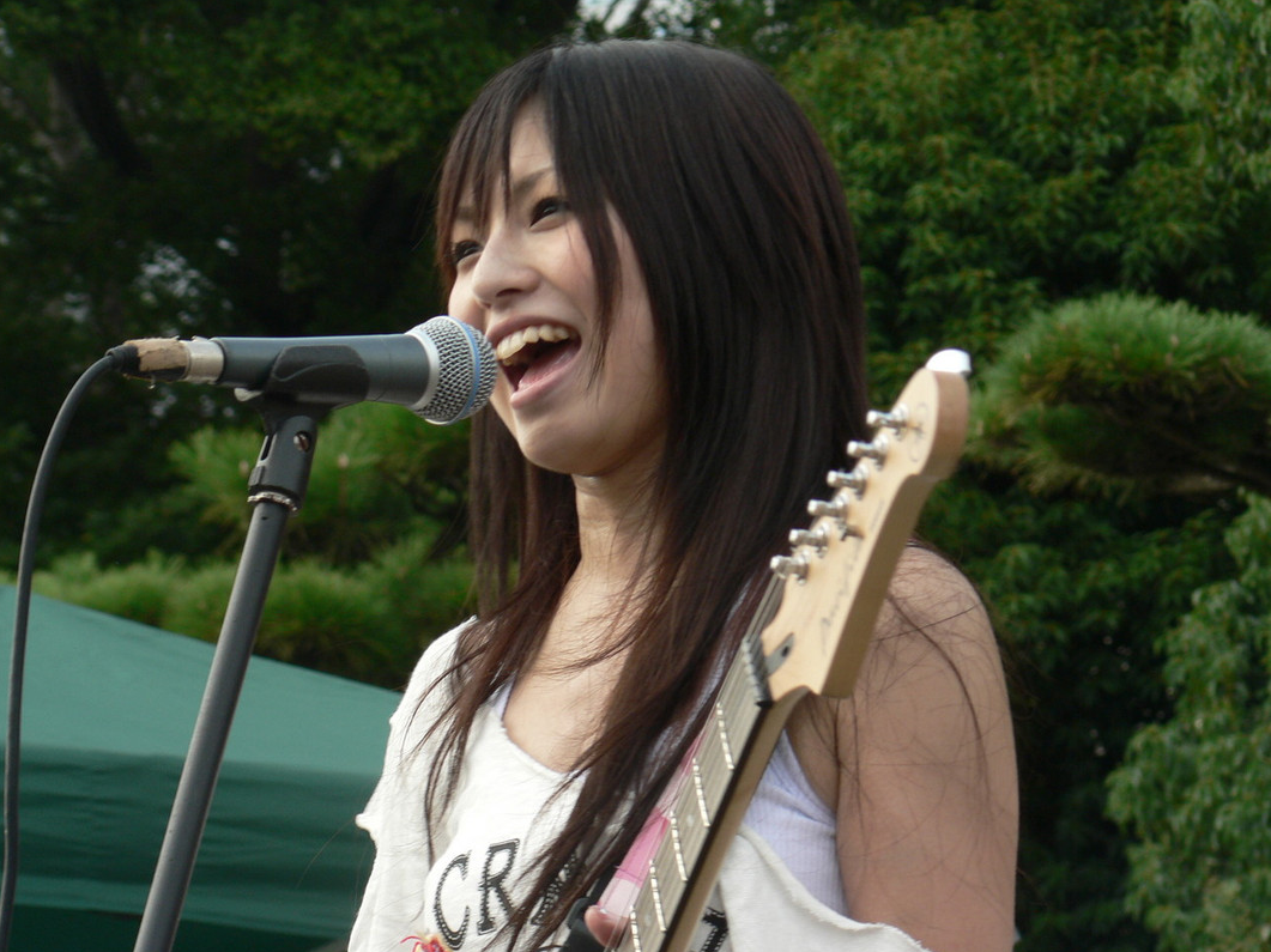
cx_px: 636
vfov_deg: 8.8
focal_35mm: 169
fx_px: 6203
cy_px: 478
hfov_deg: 11.7
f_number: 4
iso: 80
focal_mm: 28
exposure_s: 1/125
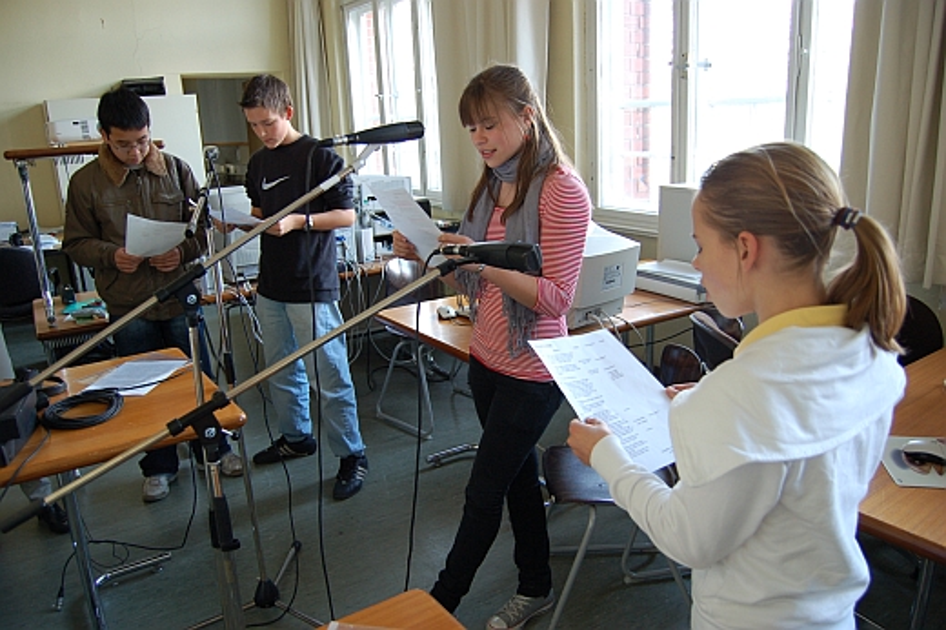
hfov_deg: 67.4
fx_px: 709
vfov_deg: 47.9
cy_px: 315
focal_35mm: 27
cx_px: 473
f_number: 3.5
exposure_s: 1/30
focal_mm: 18
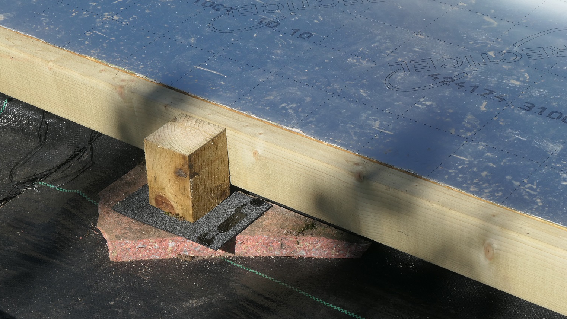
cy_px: 145
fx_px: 1443
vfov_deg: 12.6
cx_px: 268
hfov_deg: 22.2
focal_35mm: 96
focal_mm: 31.1
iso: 200
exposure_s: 1/800
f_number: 6.3
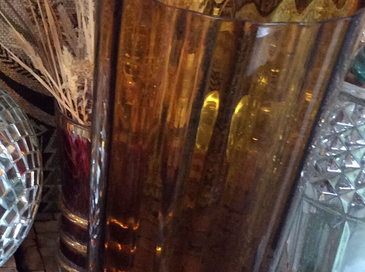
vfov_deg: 18.2
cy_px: 152
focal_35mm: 81
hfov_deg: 23.7
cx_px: 54
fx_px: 853
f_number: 2.4
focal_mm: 3.3
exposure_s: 1/25
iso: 200
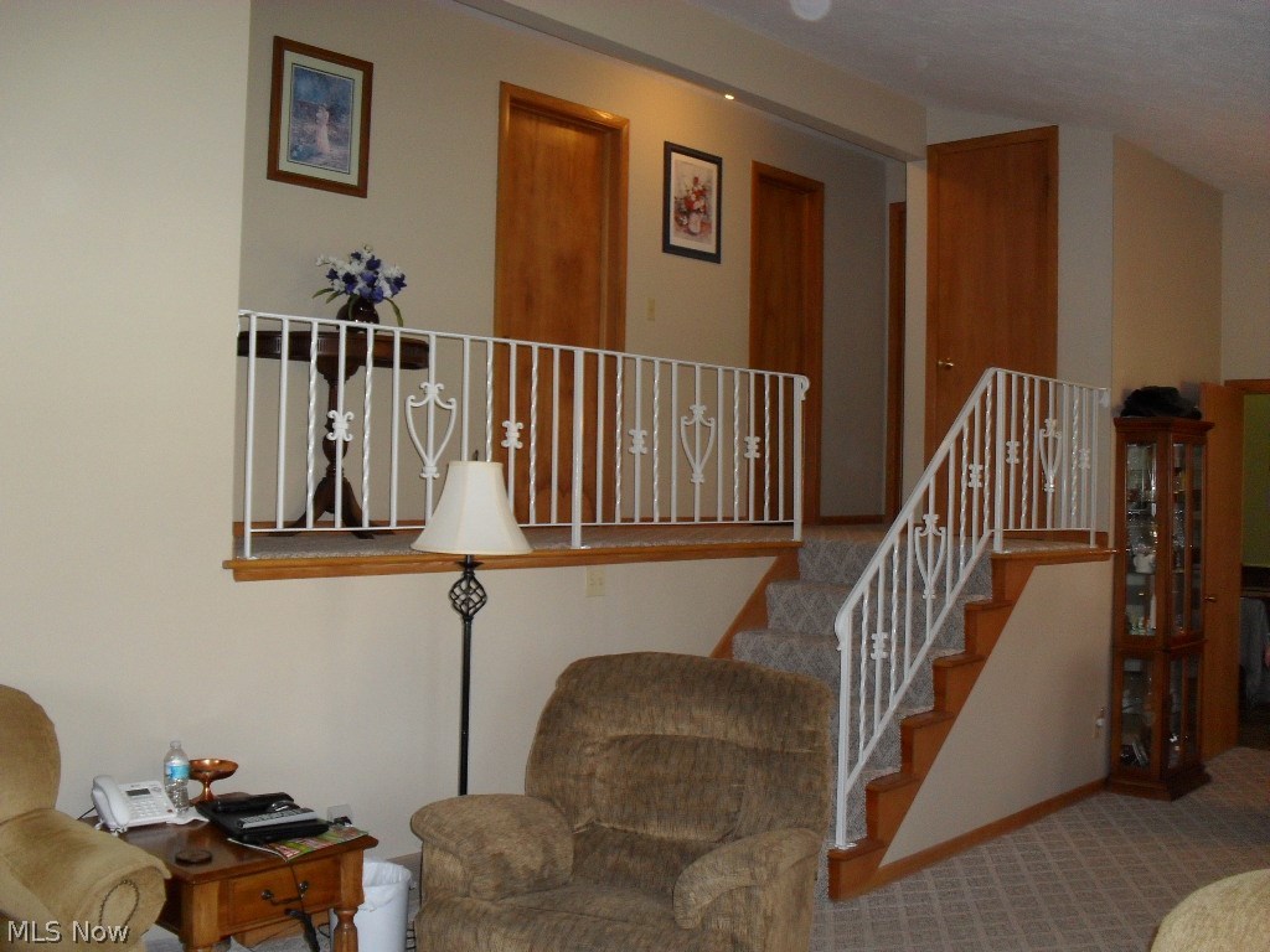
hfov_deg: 52.6
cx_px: 635
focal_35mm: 35
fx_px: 1284
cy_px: 476
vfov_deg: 40.7
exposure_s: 1/45
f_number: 3.2
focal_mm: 6.3
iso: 200
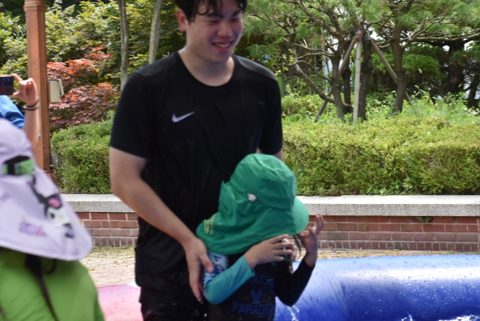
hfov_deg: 12.3
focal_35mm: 167
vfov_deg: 8.2
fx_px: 2227
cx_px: 271
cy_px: 199
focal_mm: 80
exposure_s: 1/250
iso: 320
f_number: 8
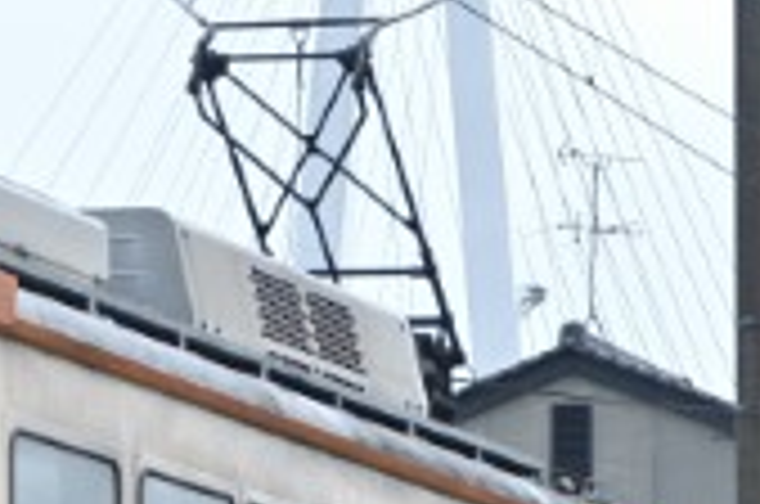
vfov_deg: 4.2
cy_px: 274
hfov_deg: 6.3
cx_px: 450
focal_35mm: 328
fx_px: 6911
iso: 200
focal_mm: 32
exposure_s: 1/800
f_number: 5
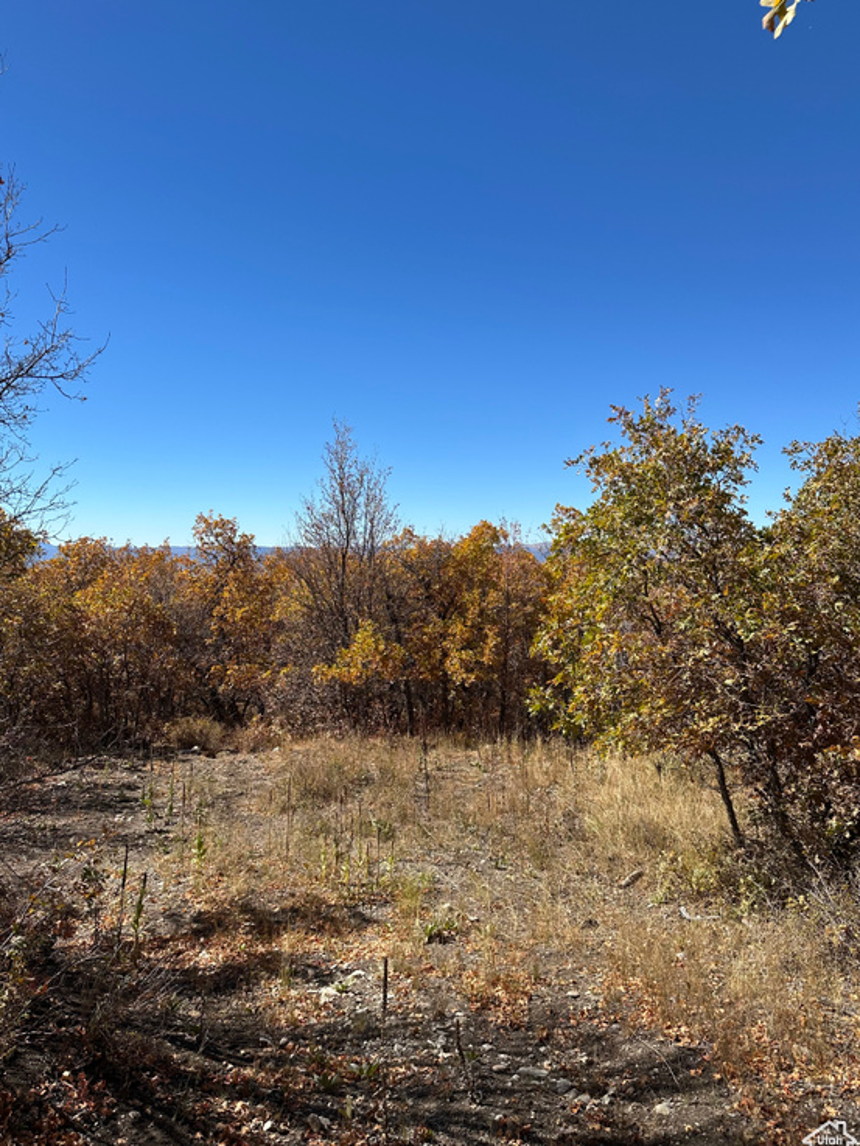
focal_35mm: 25
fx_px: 828
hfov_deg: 54.9
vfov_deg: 69.4
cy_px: 591
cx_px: 423
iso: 80
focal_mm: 6.86
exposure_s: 1/4184
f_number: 1.78
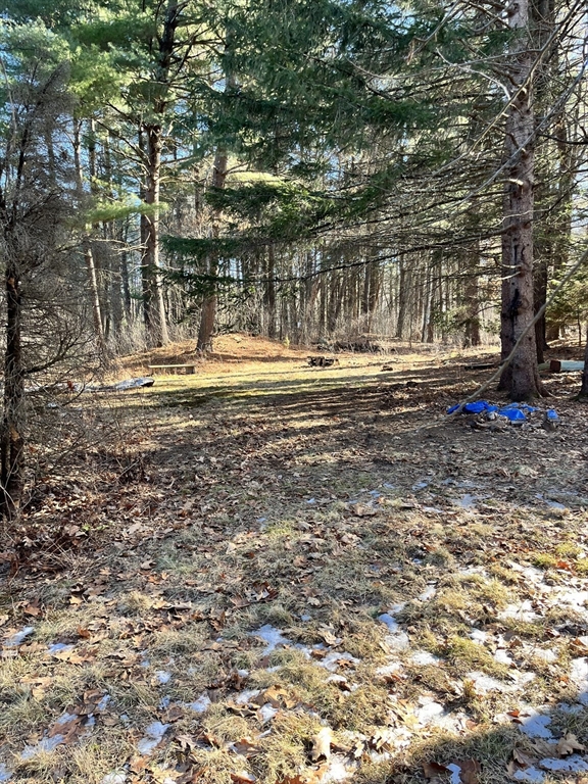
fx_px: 589
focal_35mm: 26
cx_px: 294
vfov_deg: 67.3
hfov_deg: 53.1
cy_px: 392
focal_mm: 5.1
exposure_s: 1/196
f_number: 1.6
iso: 50
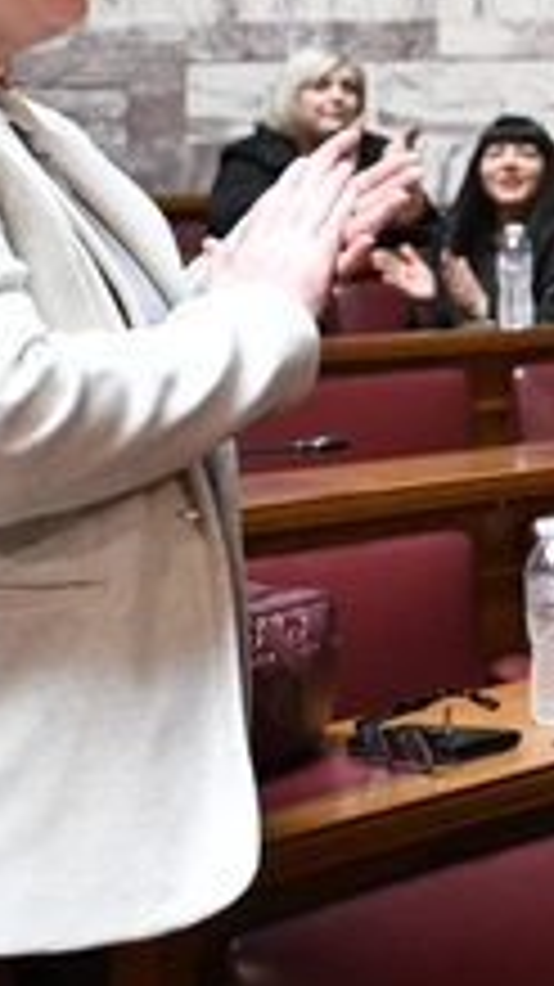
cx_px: 1423
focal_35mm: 87
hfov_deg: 11.1
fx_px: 2275
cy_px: 74
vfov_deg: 23.7
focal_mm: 28
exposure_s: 1/500
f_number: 4
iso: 6400
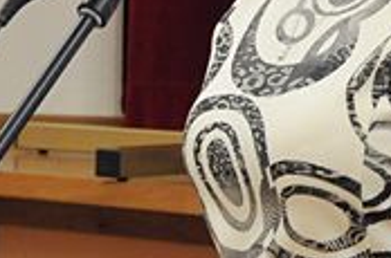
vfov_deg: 3.0
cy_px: 48
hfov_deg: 4.5
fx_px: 4928
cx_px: -133
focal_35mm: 455
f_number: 5.3
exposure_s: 1/60
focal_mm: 62
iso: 2000
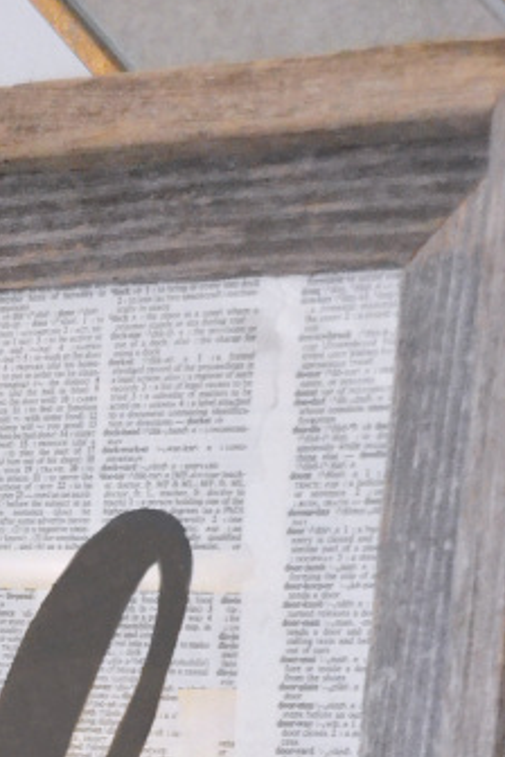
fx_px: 2882
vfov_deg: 14.3
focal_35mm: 137
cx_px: -45
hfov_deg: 9.9
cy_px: 991
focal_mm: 30
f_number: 4.5
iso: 3200
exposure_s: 1/60
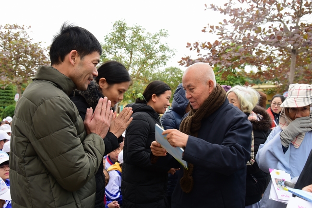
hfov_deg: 50.7
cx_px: 156
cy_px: 104
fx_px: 329
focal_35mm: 38
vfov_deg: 35.1
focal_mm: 38
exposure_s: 1/100
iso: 320
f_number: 6.3
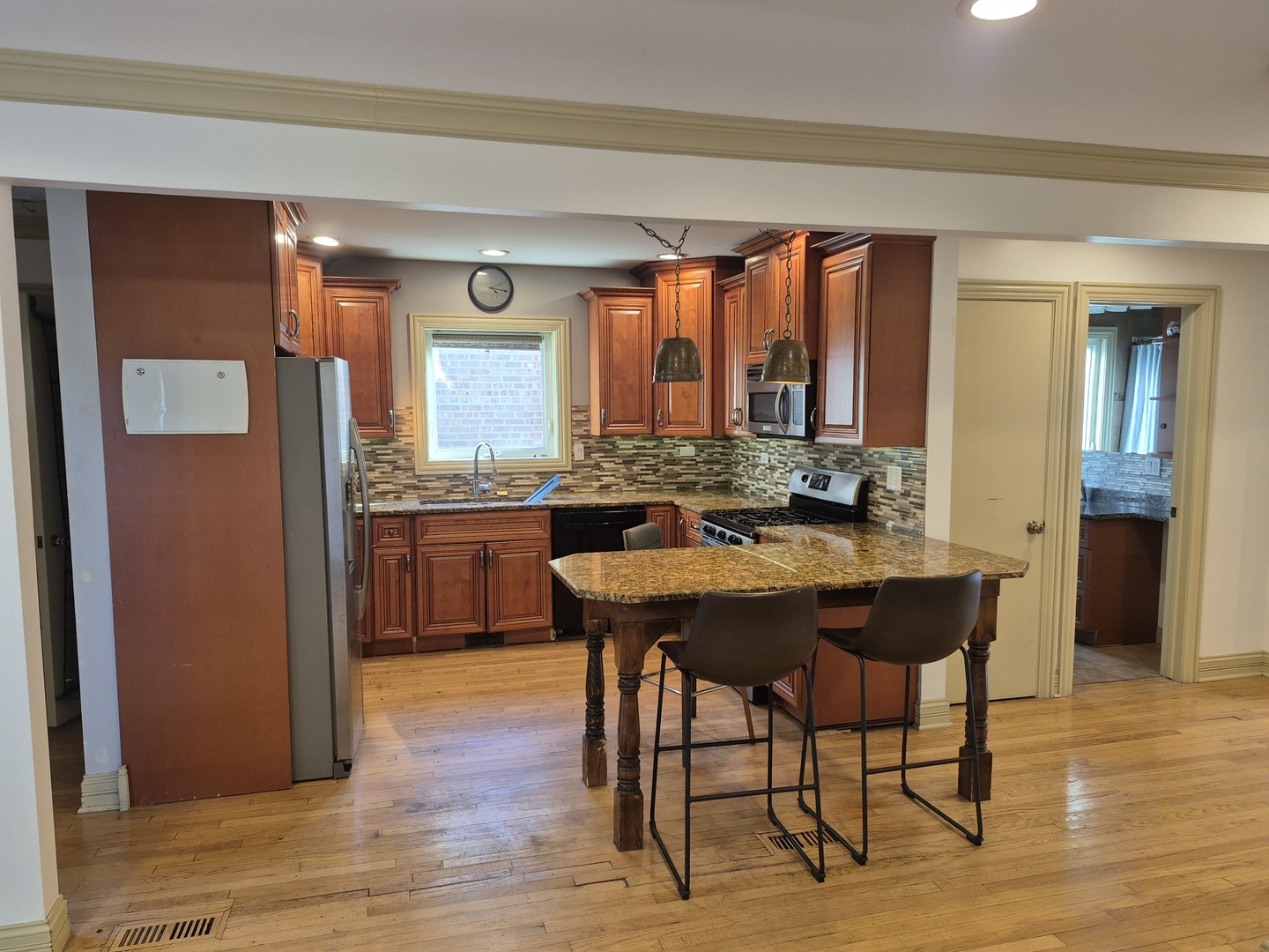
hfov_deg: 73.9
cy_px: 476
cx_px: 634
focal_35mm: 23
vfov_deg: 58.9
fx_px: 843
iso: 160
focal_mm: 5.4
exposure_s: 1/120
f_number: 1.8
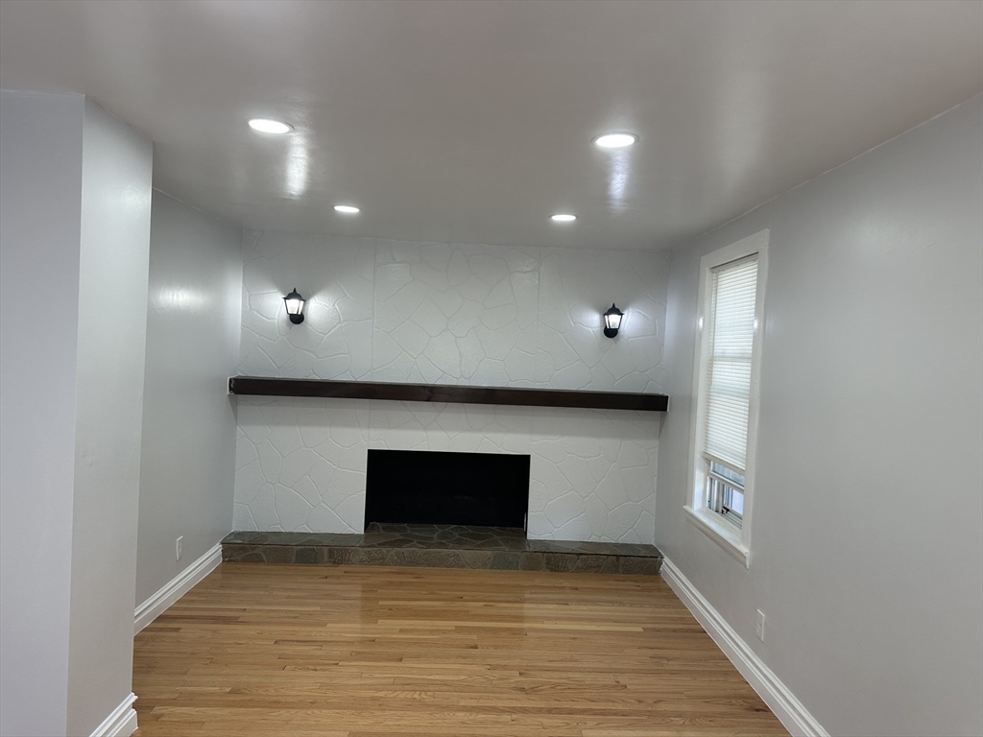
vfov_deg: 56.8
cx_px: 492
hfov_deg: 71.6
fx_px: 682
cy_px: 368
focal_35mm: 24
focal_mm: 6.86
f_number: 1.78
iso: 80
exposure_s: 1/120
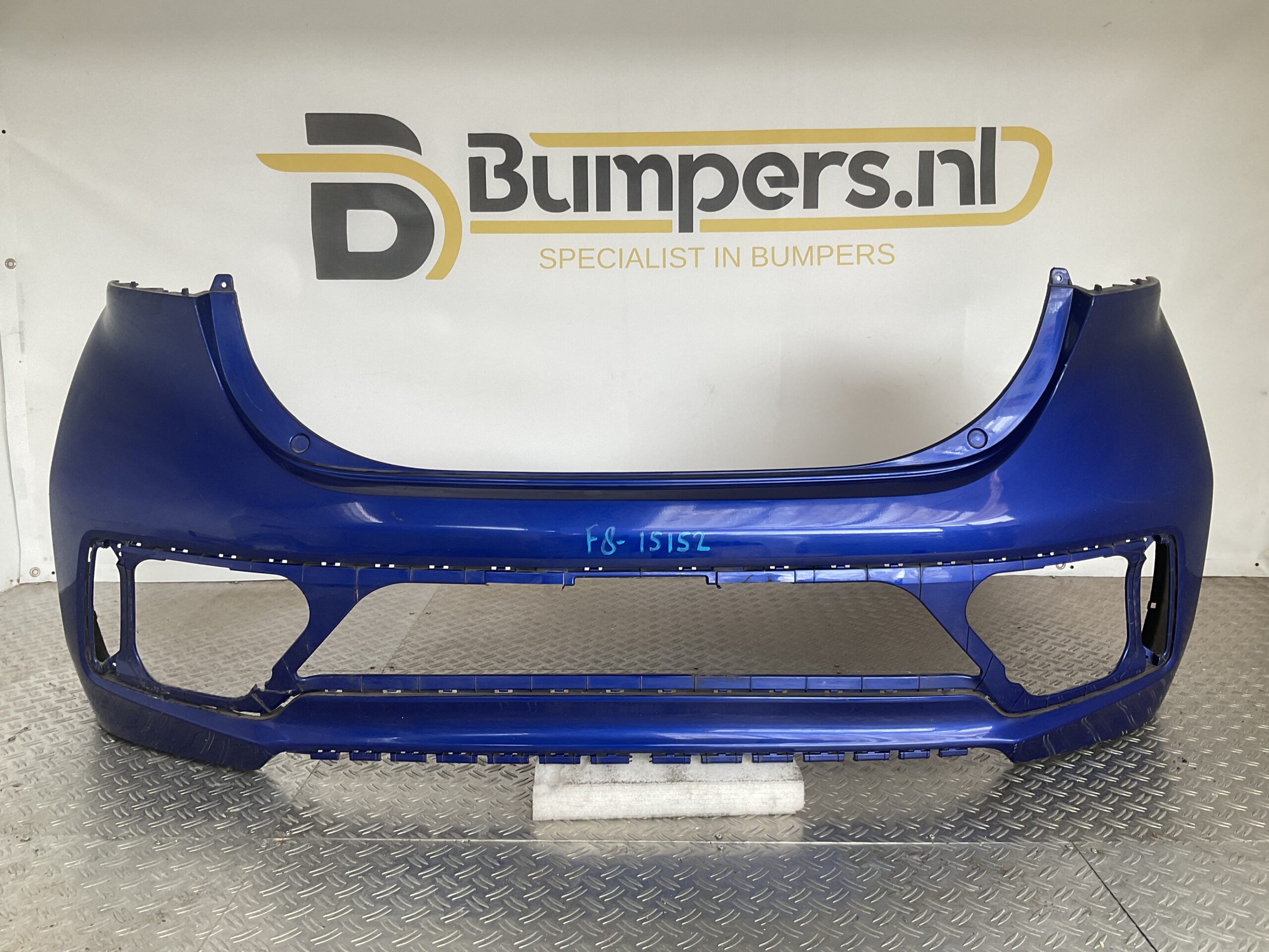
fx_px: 1063
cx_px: 634
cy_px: 476
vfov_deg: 48.2
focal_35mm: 29
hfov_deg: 61.7
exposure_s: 1/60
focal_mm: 3
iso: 40
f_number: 1.8
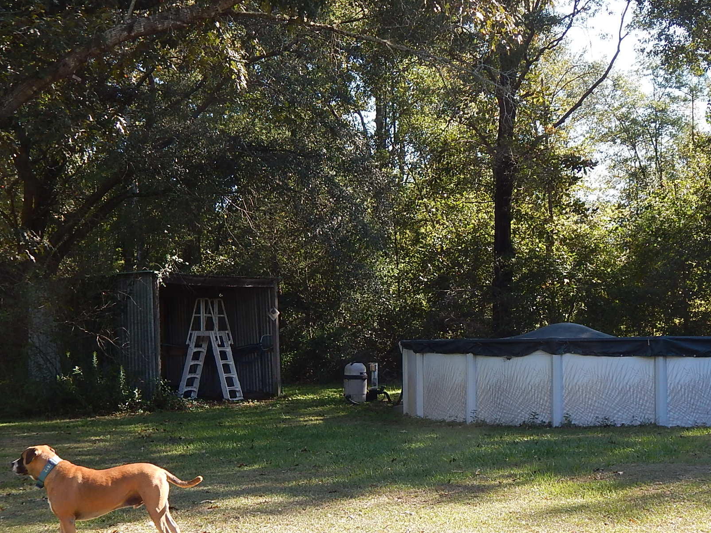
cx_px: 475
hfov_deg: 31.4
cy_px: 363
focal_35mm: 61
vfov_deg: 23.9
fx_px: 1253
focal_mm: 7.7
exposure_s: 1/250
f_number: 3.6
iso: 125
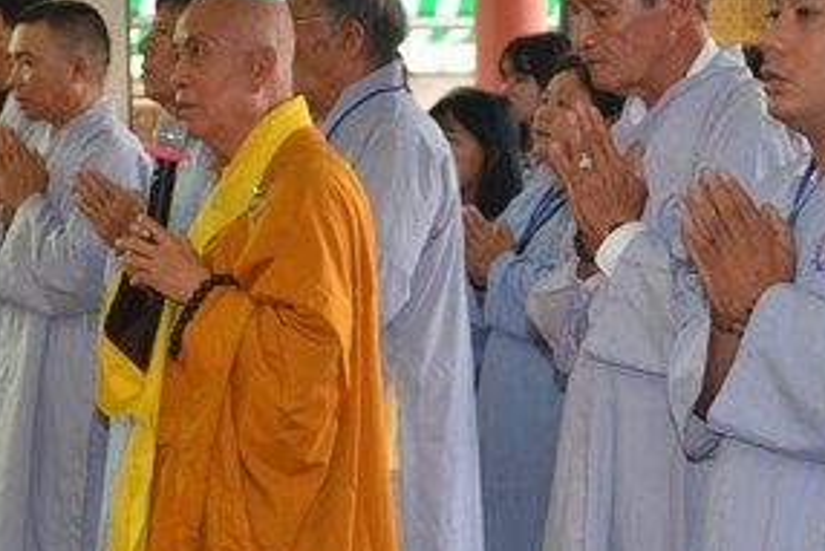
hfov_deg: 17.2
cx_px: 358
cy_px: 426
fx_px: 2731
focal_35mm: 119
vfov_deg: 11.5
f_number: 4.5
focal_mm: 35
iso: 640
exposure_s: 1/60
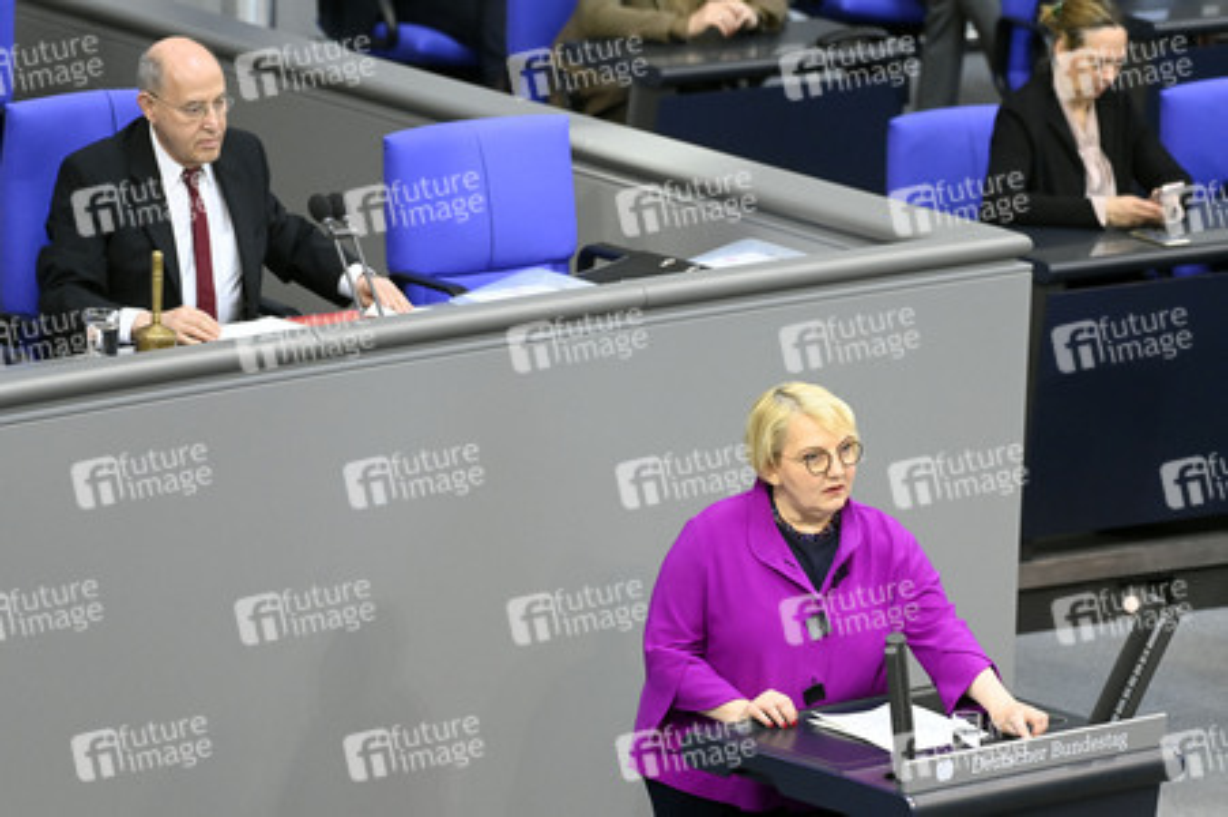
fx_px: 8180
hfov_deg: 8.6
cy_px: 408
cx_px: 614
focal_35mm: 240
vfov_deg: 5.7
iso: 10000
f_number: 5.6
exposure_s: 1/400
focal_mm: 240
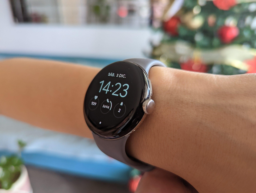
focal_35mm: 24
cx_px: 128
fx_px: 178
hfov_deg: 71.5
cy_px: 96
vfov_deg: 56.9
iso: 360
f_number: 1.85
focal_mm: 6.81
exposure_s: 1/173
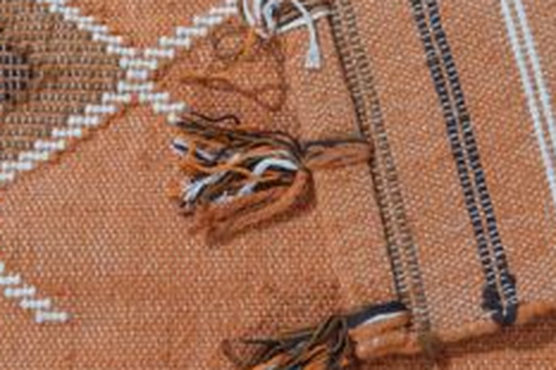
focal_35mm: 116
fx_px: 1790
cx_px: 415
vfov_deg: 11.7
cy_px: -2
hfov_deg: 17.6
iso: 500
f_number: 4
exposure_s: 1/250
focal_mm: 30
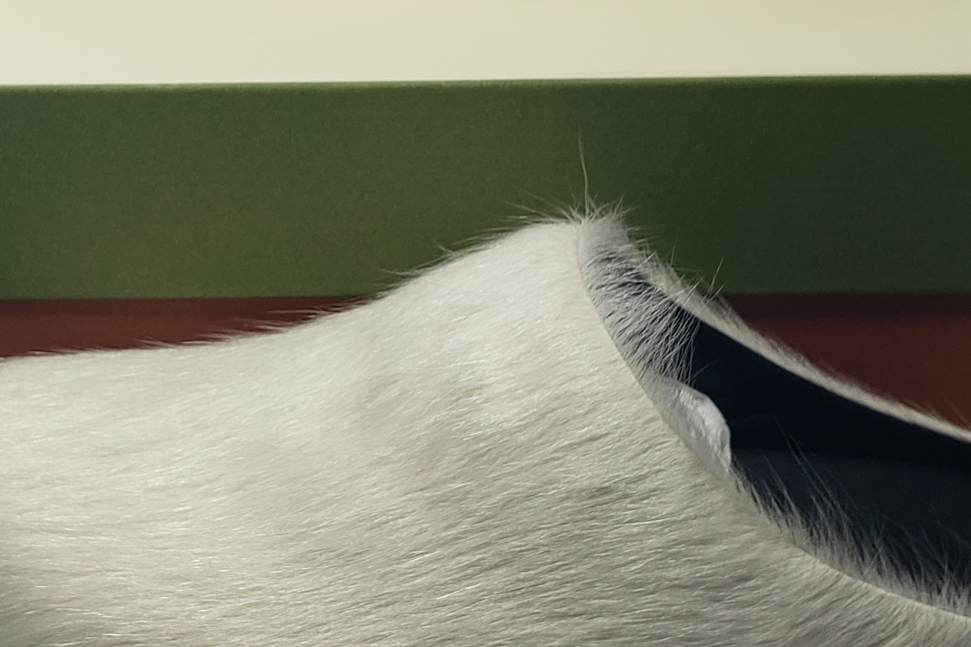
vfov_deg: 18.6
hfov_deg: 27.5
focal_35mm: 73
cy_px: 232
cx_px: 311
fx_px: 1969
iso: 50
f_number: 2.4
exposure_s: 1/234
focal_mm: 4.3
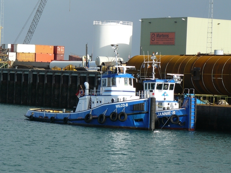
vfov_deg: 8.3
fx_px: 1188
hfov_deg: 11.1
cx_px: 116
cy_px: 86
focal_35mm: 178
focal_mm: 29.7
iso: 100
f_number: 5.6
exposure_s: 1/250
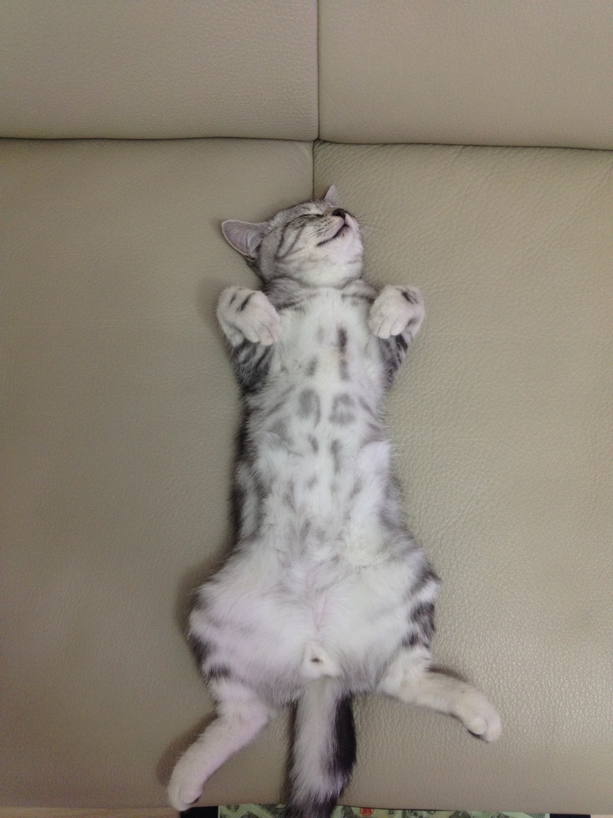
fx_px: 826
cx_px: 306
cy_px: 409
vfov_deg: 52.6
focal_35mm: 35
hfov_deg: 40.7
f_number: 2.4
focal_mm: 4.28
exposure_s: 1/20
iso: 125
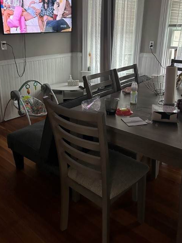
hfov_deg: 45.4
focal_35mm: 31
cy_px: 99
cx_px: 82
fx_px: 217
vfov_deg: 58.0
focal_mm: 5.7
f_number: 1.5
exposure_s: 1/60
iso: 400
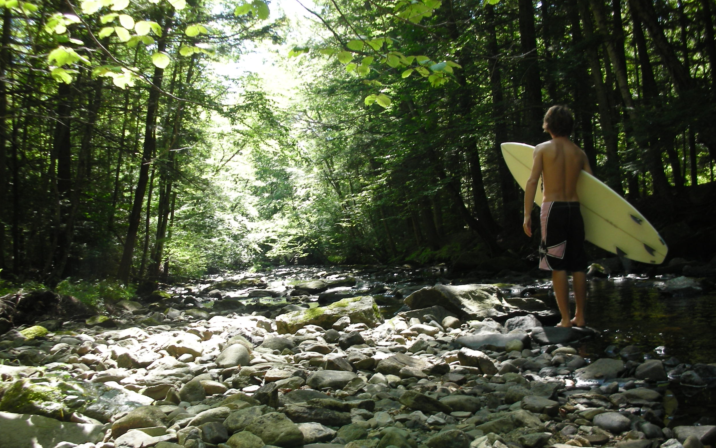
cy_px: 247
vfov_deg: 30.5
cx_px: 315
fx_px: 820
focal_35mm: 42
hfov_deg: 47.1
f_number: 3
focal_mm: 5.8
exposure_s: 1/63.1
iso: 50
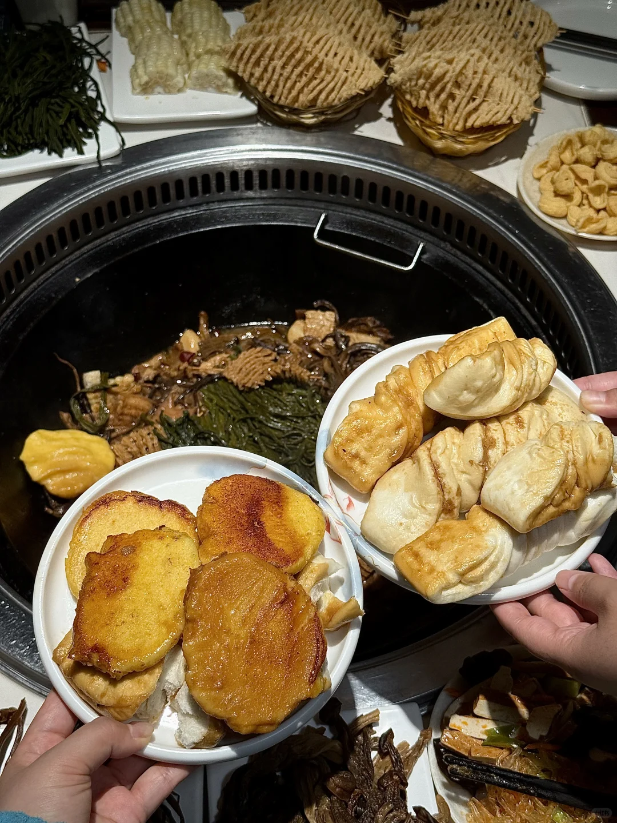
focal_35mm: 48
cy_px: 412
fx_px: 1141
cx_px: 308
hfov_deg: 30.3
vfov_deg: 39.7
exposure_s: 1/302
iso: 64
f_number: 1.78
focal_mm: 6.76
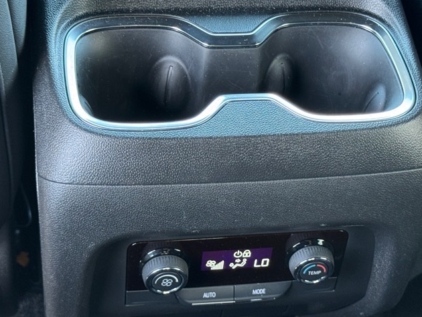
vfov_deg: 18.9
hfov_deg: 25.0
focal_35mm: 78
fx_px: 951
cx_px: 238
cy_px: 161
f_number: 1.78
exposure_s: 1/60
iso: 200
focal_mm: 6.76
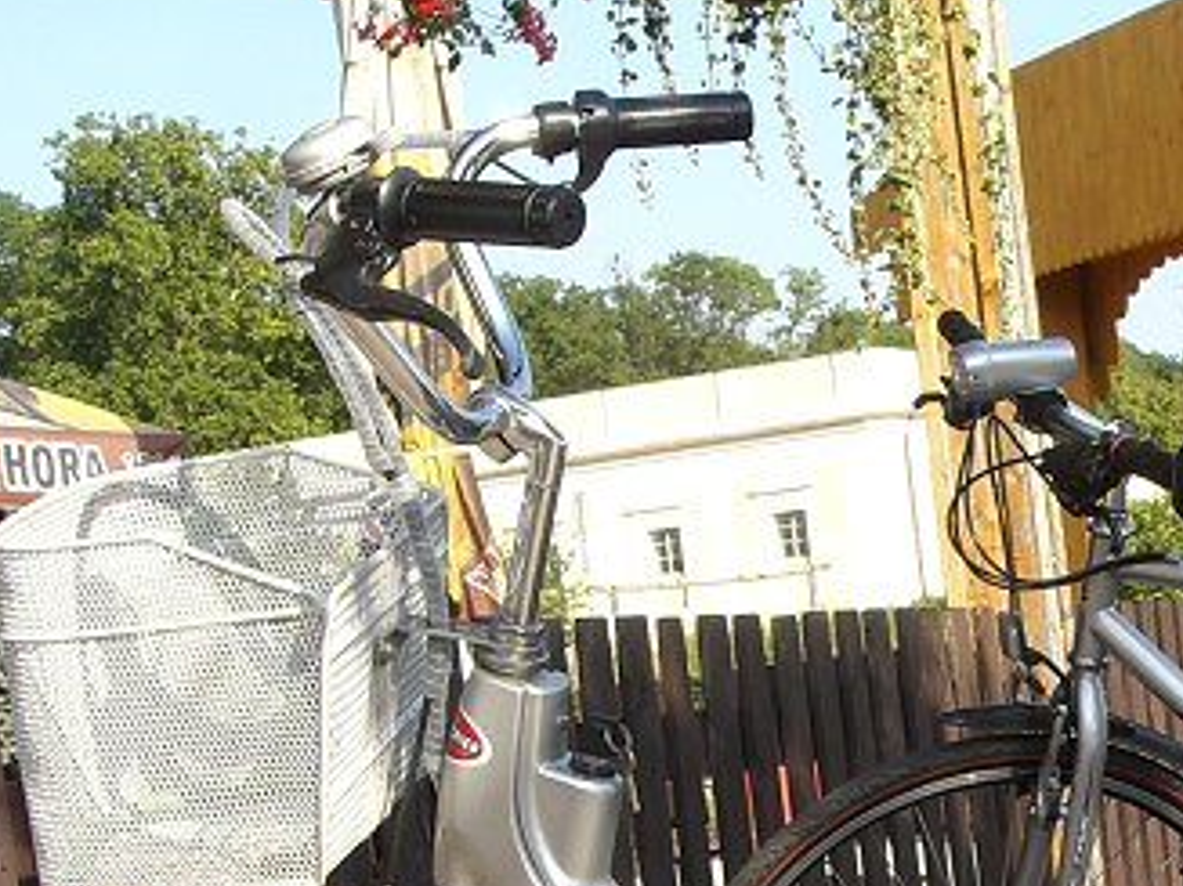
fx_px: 3177
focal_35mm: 93
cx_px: 1194
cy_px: 973
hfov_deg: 20.4
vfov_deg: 15.5
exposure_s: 1/250
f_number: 4.4
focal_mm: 6.3
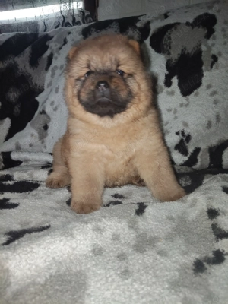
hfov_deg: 54.9
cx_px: 114
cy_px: 152
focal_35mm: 25
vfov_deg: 69.4
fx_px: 220
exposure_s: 1/20
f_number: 1.8
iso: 752
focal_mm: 4.15
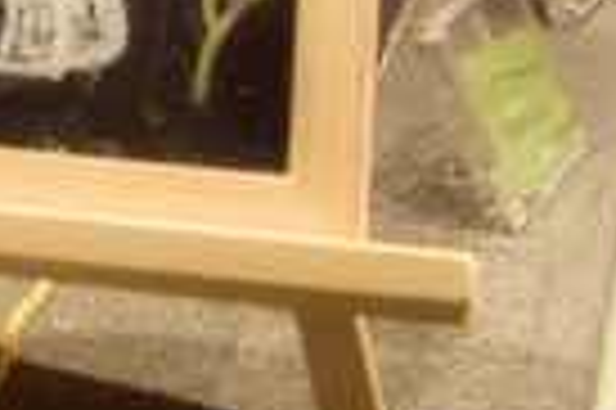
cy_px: -471
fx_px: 3709
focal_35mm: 217
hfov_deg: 8.6
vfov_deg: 6.1
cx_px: -859
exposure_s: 1/40
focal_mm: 26
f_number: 4.5
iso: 500
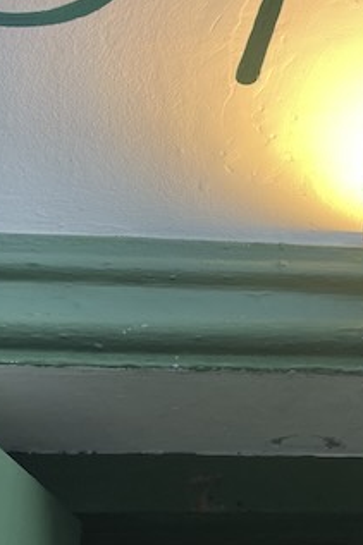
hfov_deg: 21.0
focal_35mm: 62
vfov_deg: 32.3
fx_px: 939
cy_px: 206
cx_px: 381
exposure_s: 1/166
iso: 32
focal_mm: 5.1
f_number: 1.6
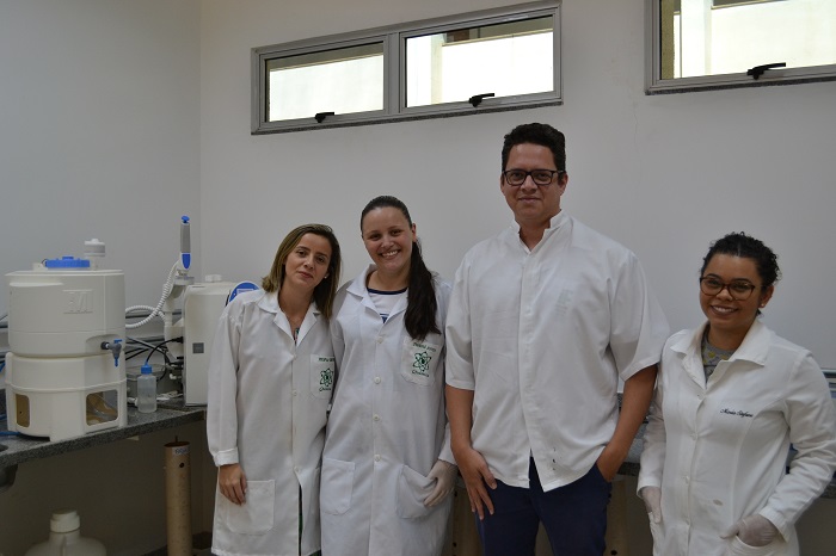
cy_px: 278
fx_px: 766
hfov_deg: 57.2
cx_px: 418
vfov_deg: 39.9
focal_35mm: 33
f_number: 4.5
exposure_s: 1/80
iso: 400
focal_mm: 22
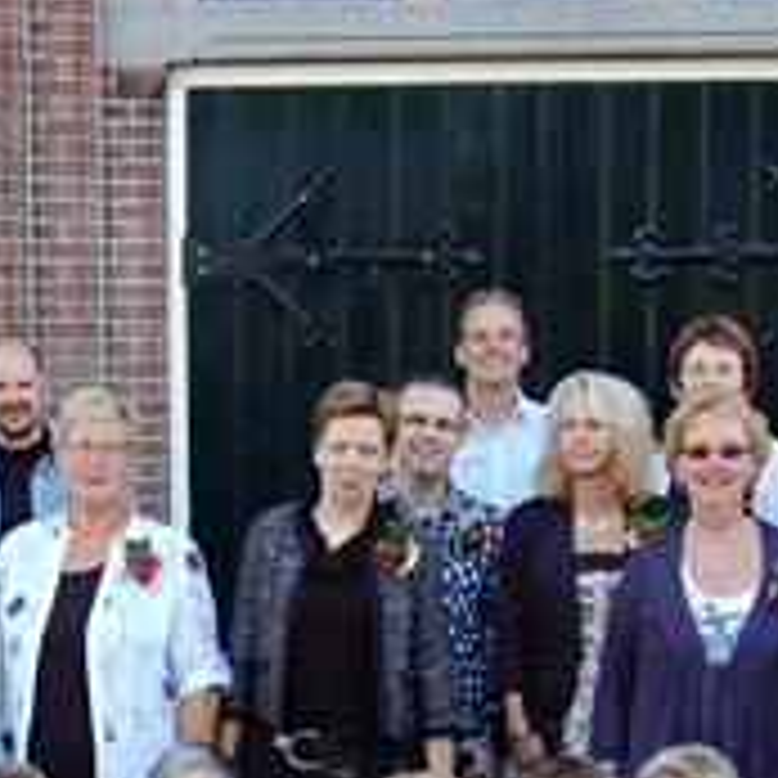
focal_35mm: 113
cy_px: 836
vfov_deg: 15.1
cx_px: 18
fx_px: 2873
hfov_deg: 15.2
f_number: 5.6
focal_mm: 24
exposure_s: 1/100
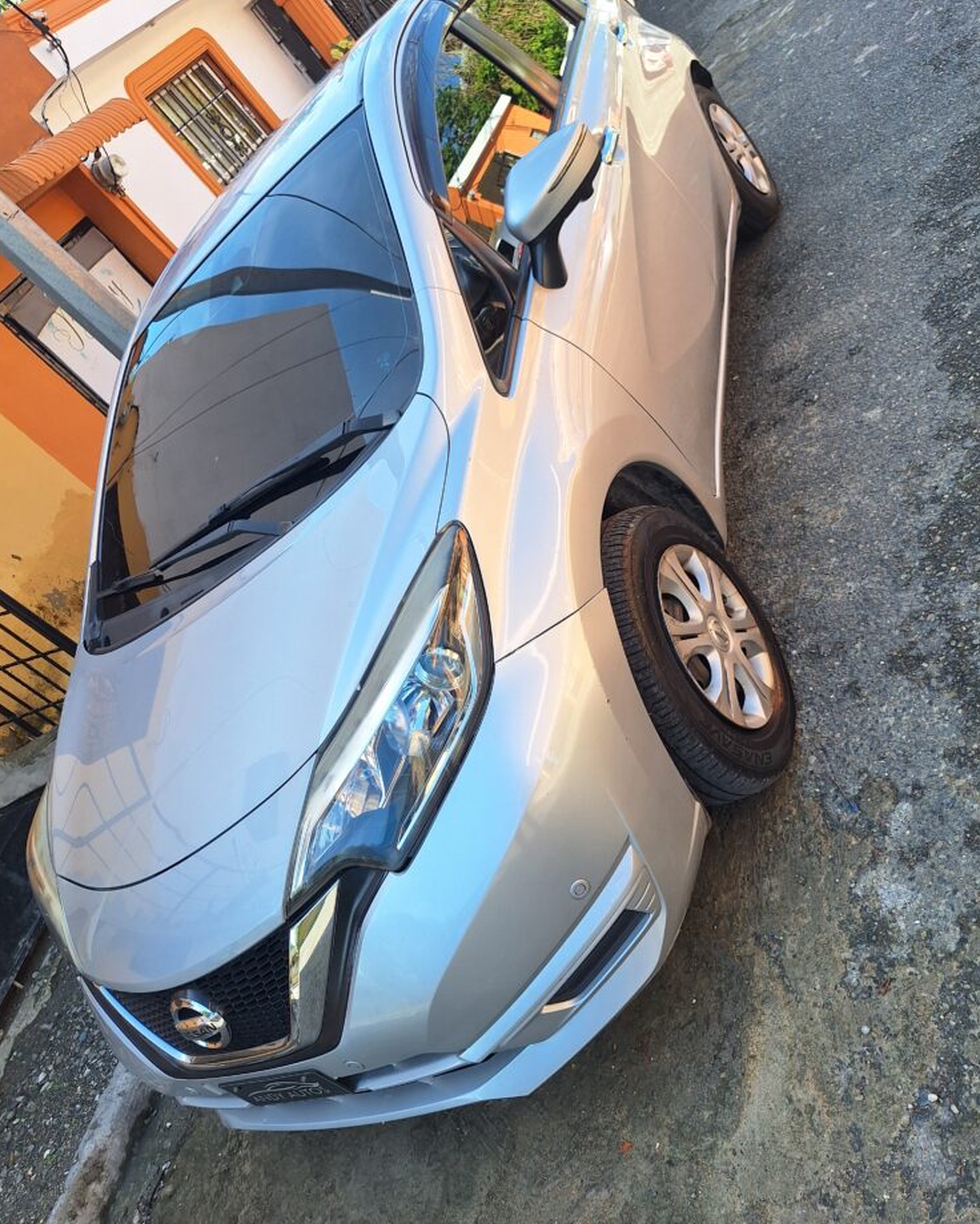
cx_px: 485
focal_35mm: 25
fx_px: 906
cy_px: 585
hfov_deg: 56.8
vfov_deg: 68.1
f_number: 1.8
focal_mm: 5.54
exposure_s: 1/538
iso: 40
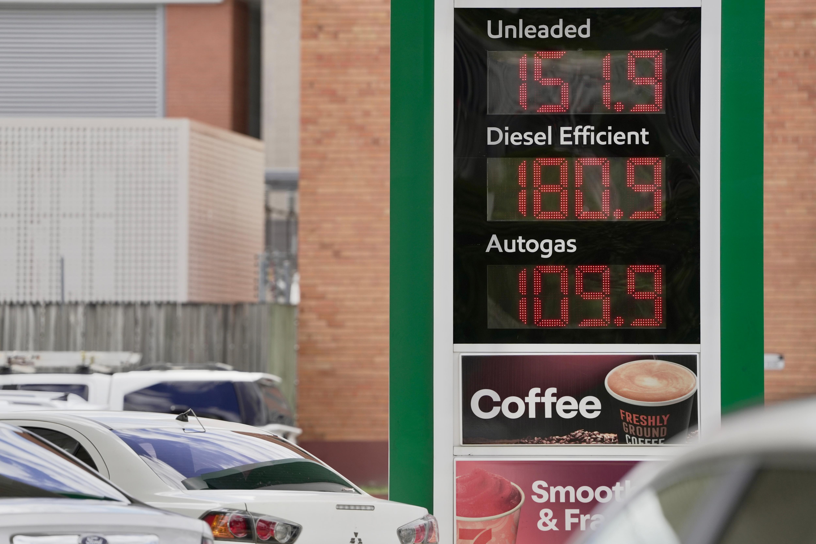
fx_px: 4034
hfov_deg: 11.5
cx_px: 408
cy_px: 272
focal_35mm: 178
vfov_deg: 7.7
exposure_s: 1/2500
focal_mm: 178
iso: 250
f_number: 3.2
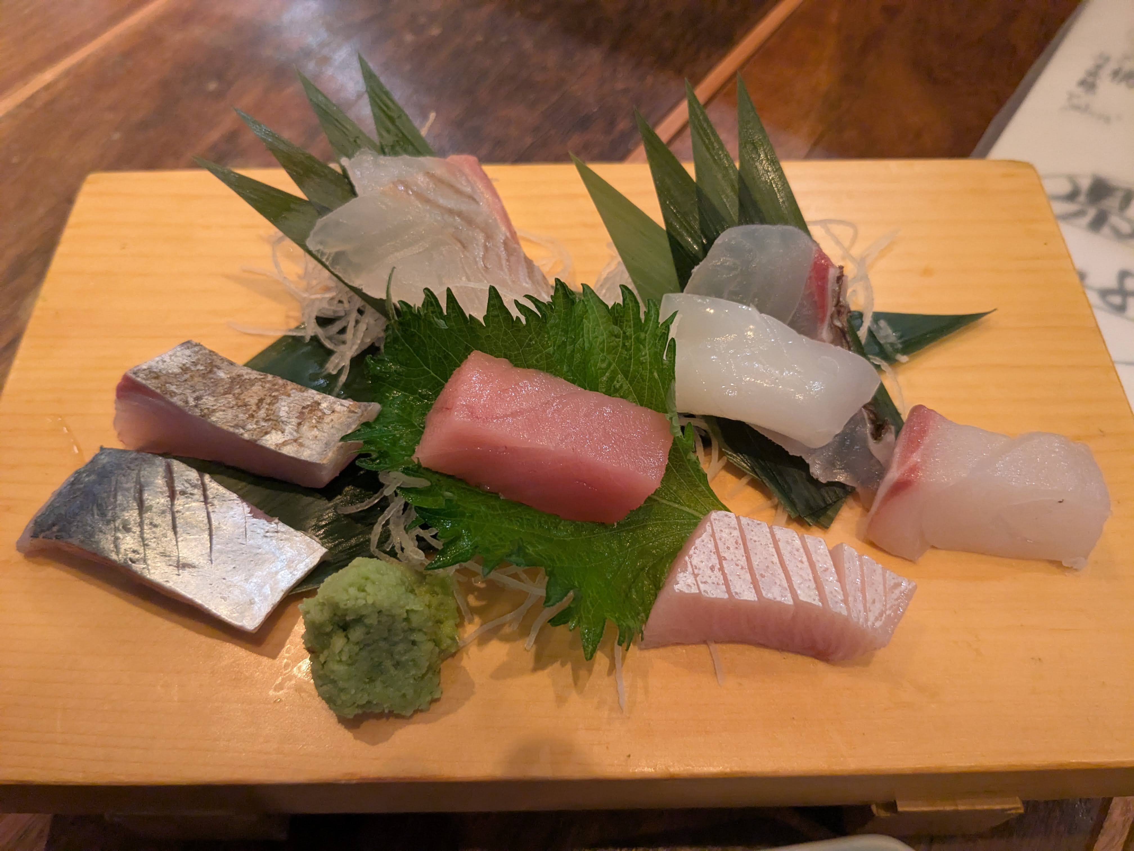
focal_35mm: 27
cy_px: 426
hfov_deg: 65.3
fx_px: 885
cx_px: 567
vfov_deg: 51.4
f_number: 1.73
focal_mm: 4.38
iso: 831
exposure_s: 1/120
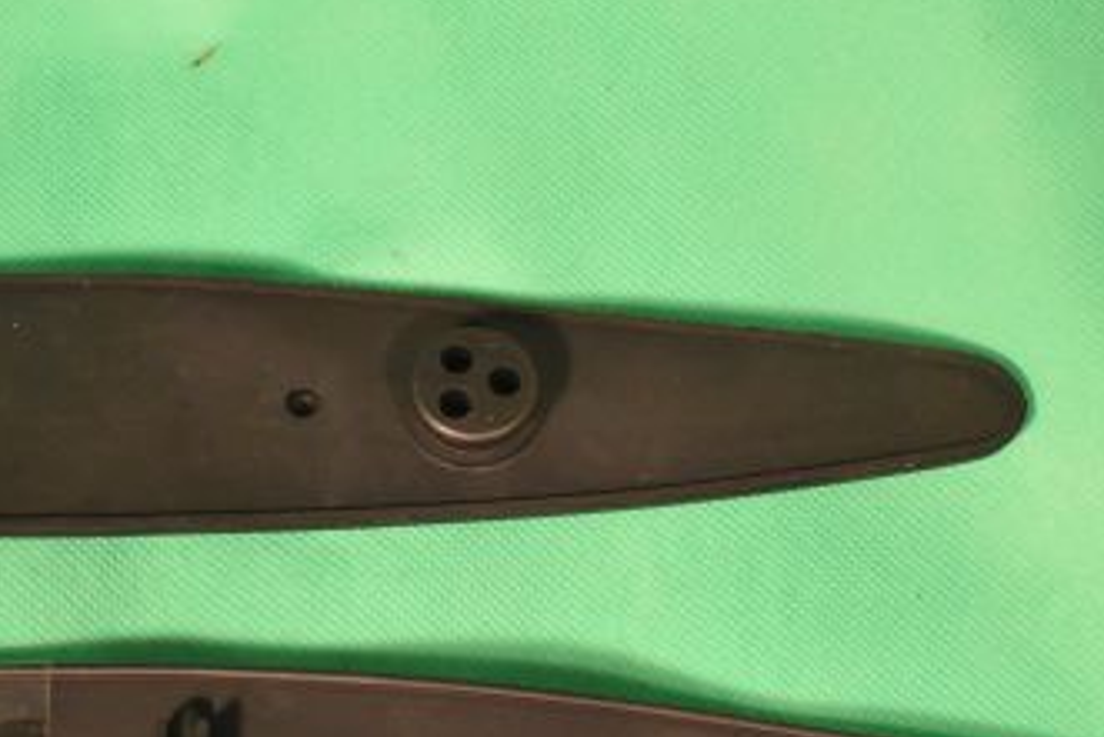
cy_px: 537
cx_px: 454
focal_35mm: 87
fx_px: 2669
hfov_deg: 23.3
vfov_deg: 15.7
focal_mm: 32
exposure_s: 1/50
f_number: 20
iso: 2500
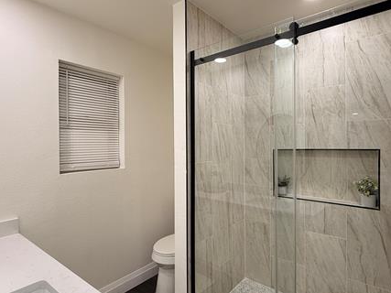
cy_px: 146
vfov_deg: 63.4
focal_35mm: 21
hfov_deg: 79.0
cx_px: 204
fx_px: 237
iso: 125
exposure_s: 1/120
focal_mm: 2.22
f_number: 2.2
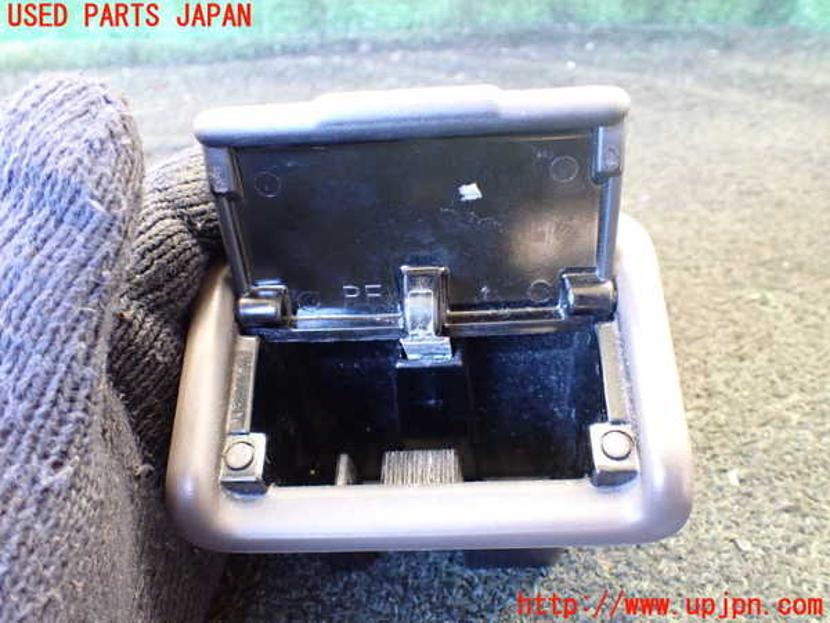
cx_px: 415
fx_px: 719
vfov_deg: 46.8
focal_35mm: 30
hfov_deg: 60.0
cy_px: 312
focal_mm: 5.4
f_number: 2.3
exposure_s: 1/30
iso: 800
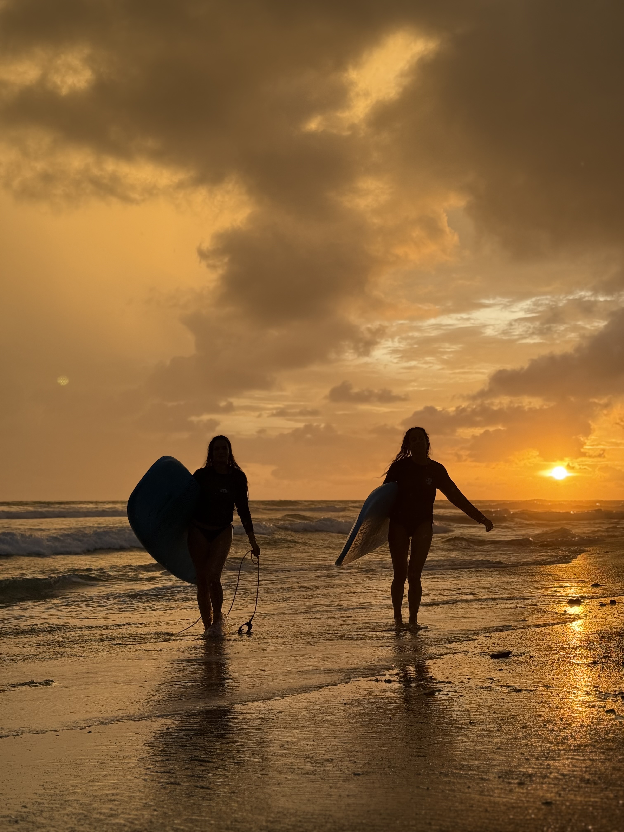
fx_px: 1154
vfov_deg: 39.7
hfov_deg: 30.3
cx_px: 312
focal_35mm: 48
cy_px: 416
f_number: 1.78
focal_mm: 6.76
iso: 80
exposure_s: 1/828
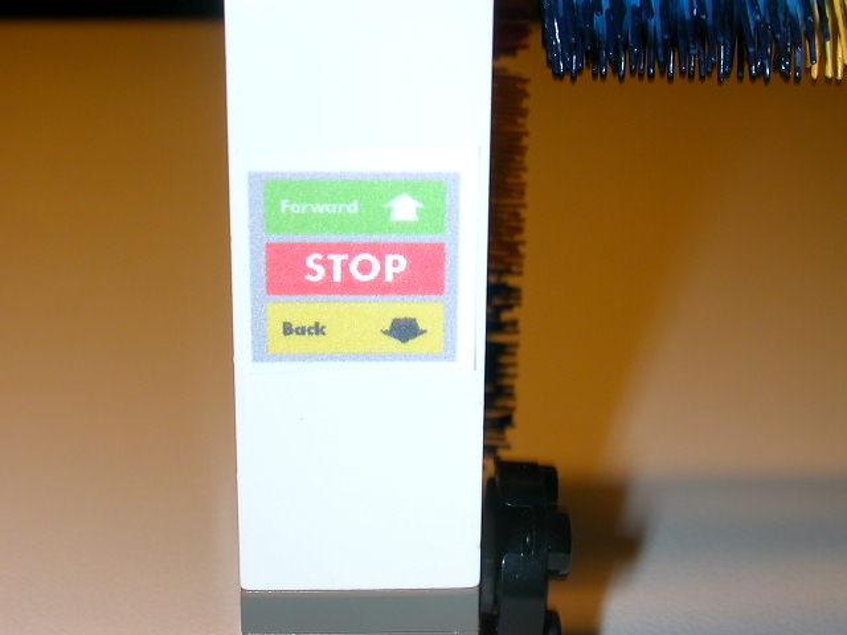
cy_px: 318
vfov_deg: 22.9
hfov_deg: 30.3
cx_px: 424
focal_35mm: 64
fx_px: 1566
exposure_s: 1/30
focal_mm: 9.7
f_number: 5.9
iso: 100
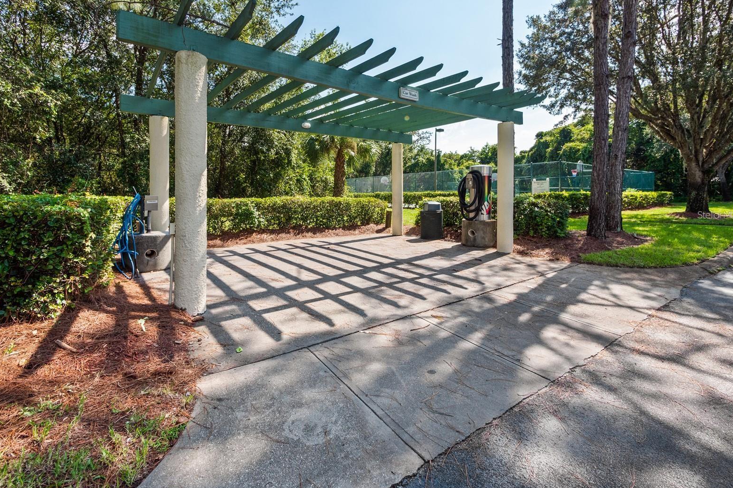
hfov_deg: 100.4
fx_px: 305
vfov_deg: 77.0
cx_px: 364
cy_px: 215
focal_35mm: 15
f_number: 10
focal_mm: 7
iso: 200
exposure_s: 1/640
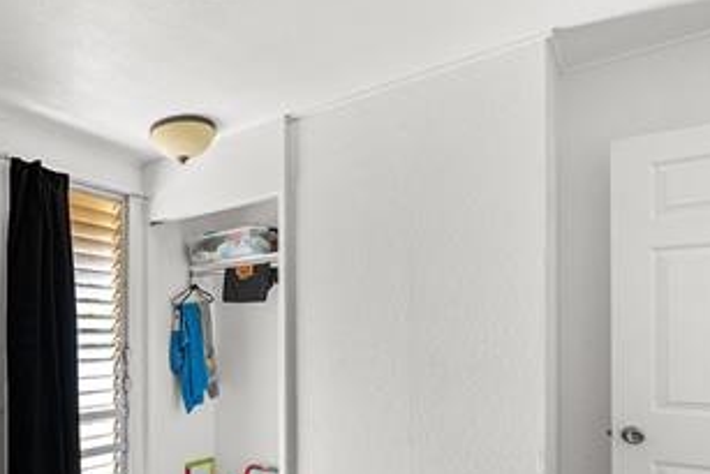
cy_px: 371
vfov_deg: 48.7
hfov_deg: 64.4
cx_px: 130
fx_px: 493
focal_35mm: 25
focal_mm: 12
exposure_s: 1/1.25
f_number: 8
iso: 400
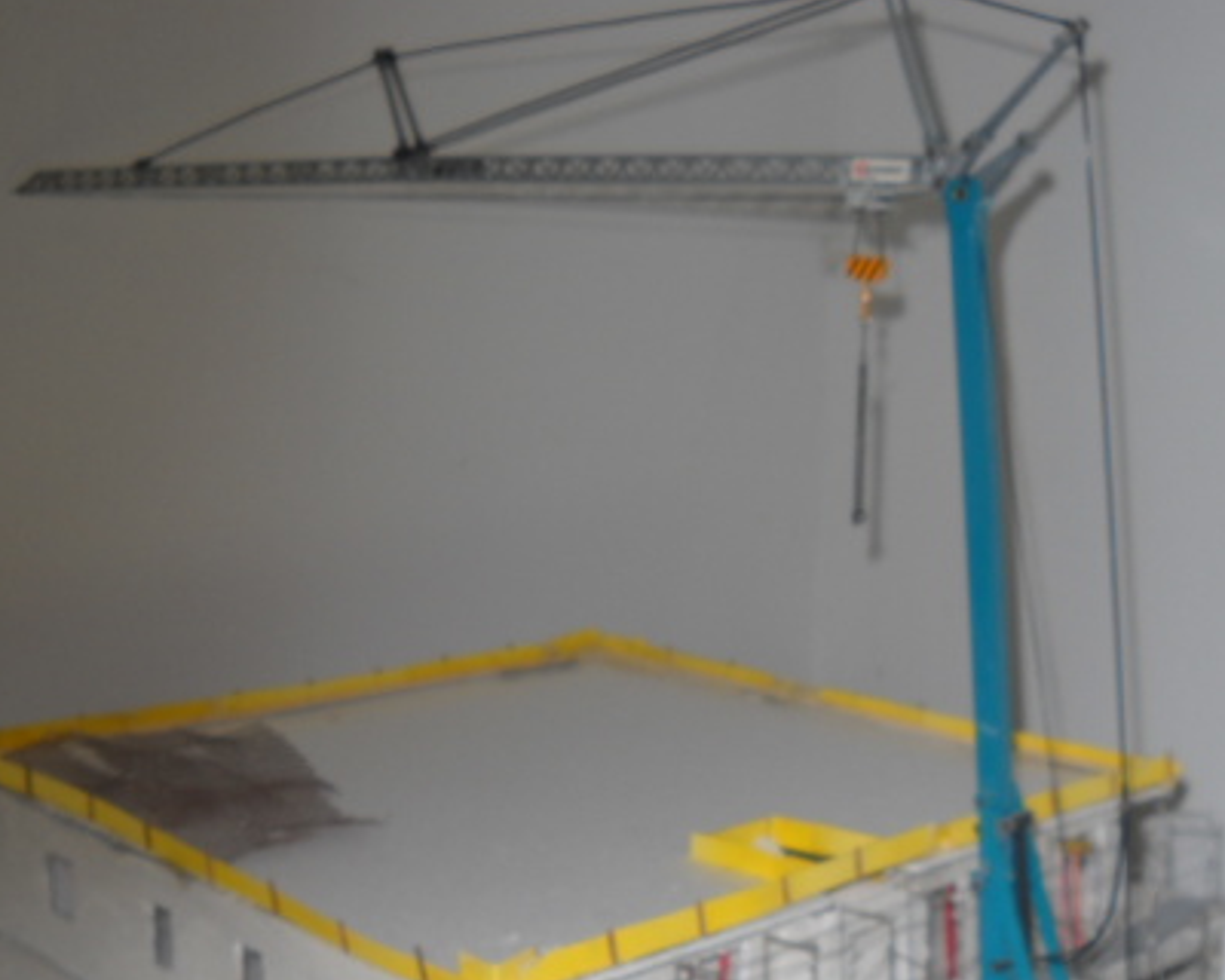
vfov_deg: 23.7
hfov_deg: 29.6
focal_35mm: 64
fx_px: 2320
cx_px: 579
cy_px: 646
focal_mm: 6.72
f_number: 3.1
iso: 64
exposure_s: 1/30
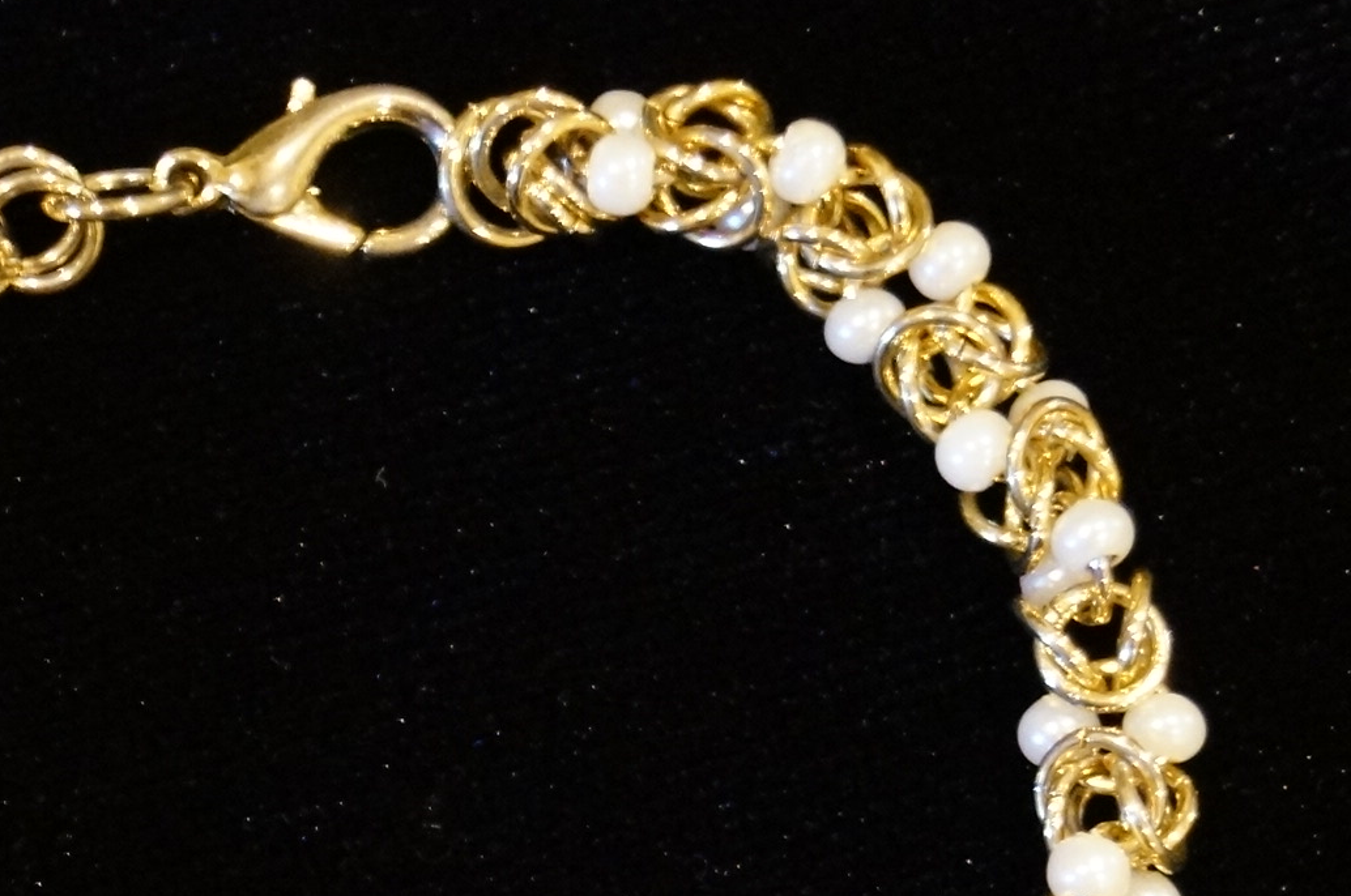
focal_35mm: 142
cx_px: 485
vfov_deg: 9.6
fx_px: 5321
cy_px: 874
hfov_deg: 14.5
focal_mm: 40
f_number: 5.6
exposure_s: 1/13
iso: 3200
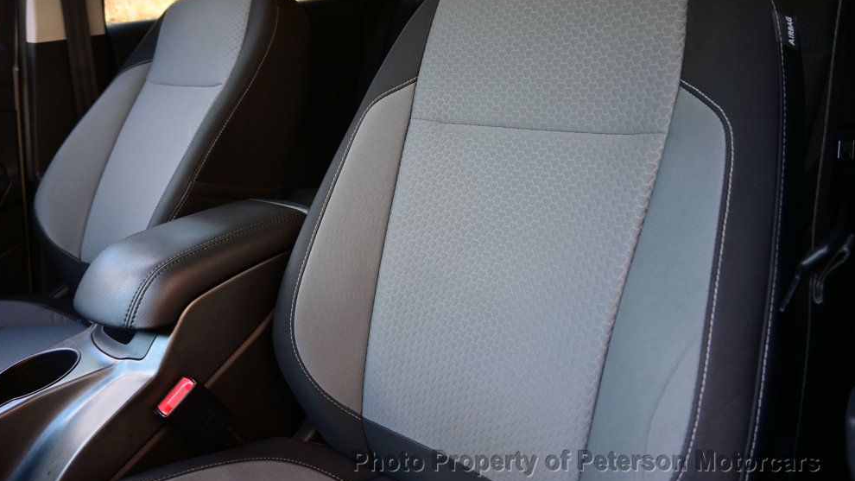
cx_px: 422
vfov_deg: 44.2
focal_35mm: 26
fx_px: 589
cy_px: 193
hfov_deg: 71.9
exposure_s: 1/25
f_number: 3.5
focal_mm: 16
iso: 140
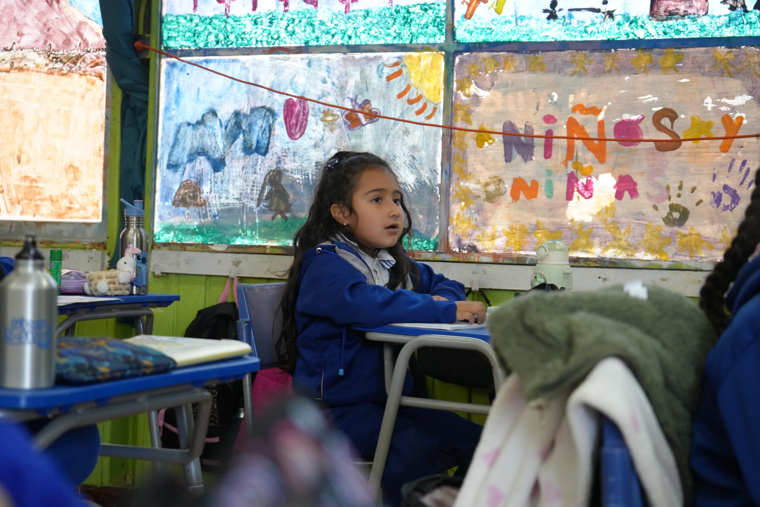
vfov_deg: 19.5
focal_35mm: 70
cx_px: 380
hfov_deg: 28.8
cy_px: 254
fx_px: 1478
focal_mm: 70
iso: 4000
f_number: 5.6
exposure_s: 1/160
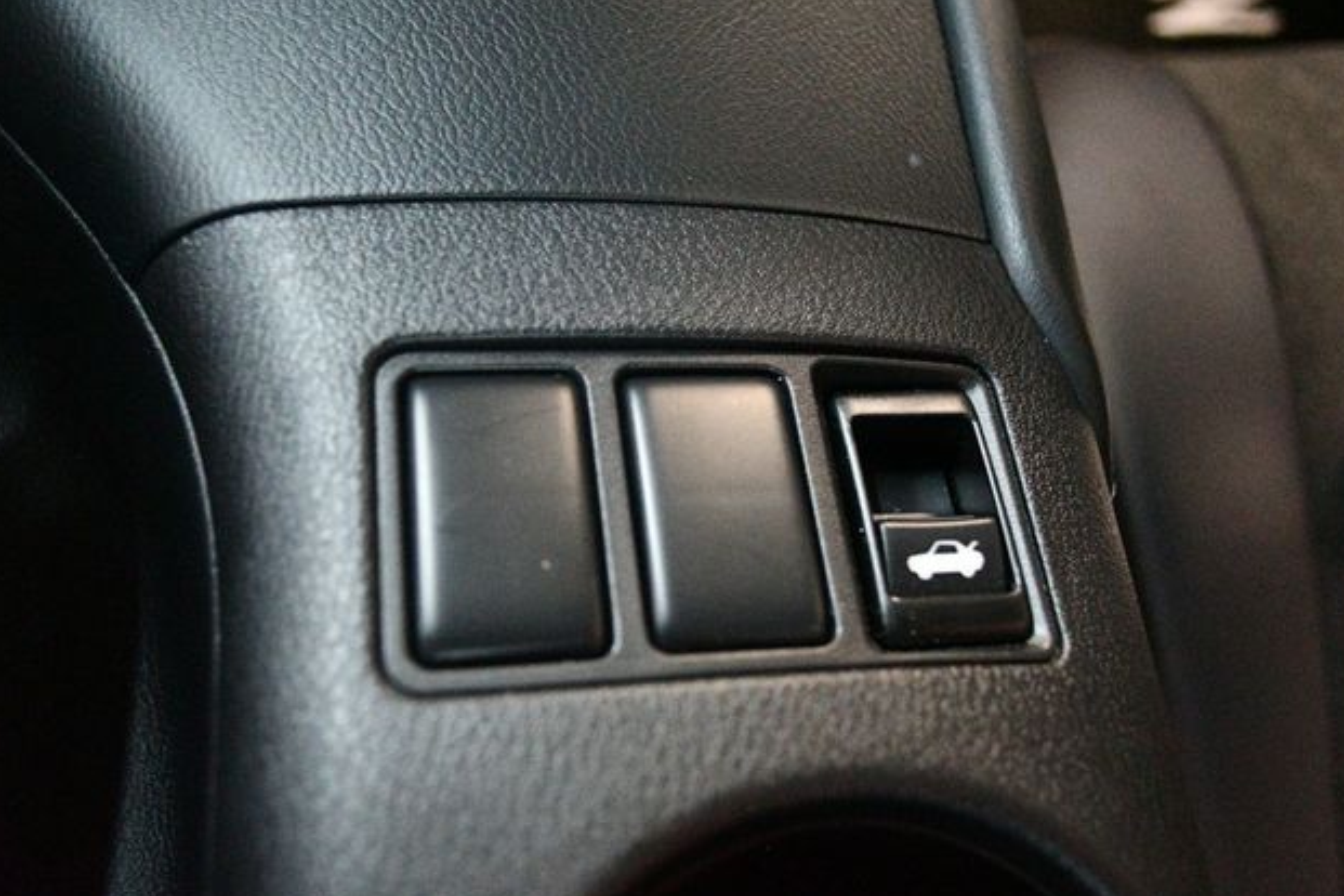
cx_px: 680
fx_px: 1269
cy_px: 452
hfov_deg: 55.8
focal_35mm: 34
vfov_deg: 38.9
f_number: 4
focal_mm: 22
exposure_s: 1/60
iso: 11400
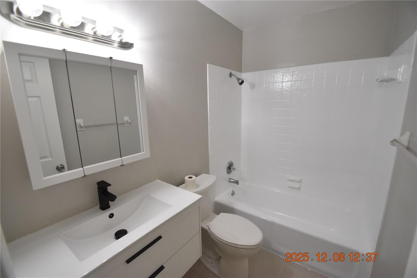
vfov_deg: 77.3
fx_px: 174
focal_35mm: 15
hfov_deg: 100.4
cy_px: 139
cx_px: 208
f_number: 3.5
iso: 800
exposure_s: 1/125
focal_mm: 10
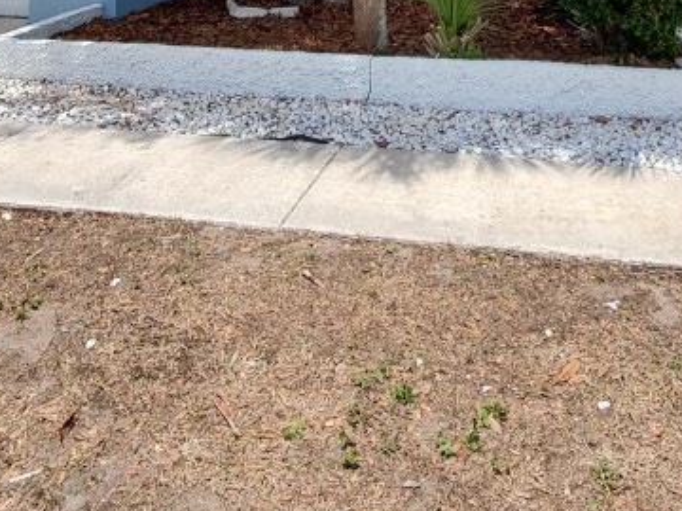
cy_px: -197
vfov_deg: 29.1
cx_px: 398
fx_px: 729
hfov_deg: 49.9
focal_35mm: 37
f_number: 2.2
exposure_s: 1/1053
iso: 50
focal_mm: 1.8
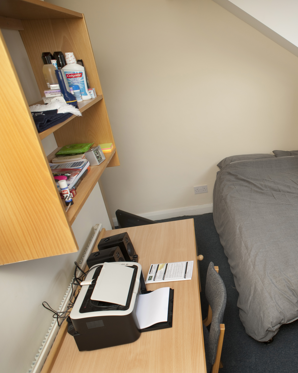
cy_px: 187
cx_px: 272
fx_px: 320
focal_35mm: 29
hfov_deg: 45.0
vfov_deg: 60.4
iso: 200
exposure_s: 1/80
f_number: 5
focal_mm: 20
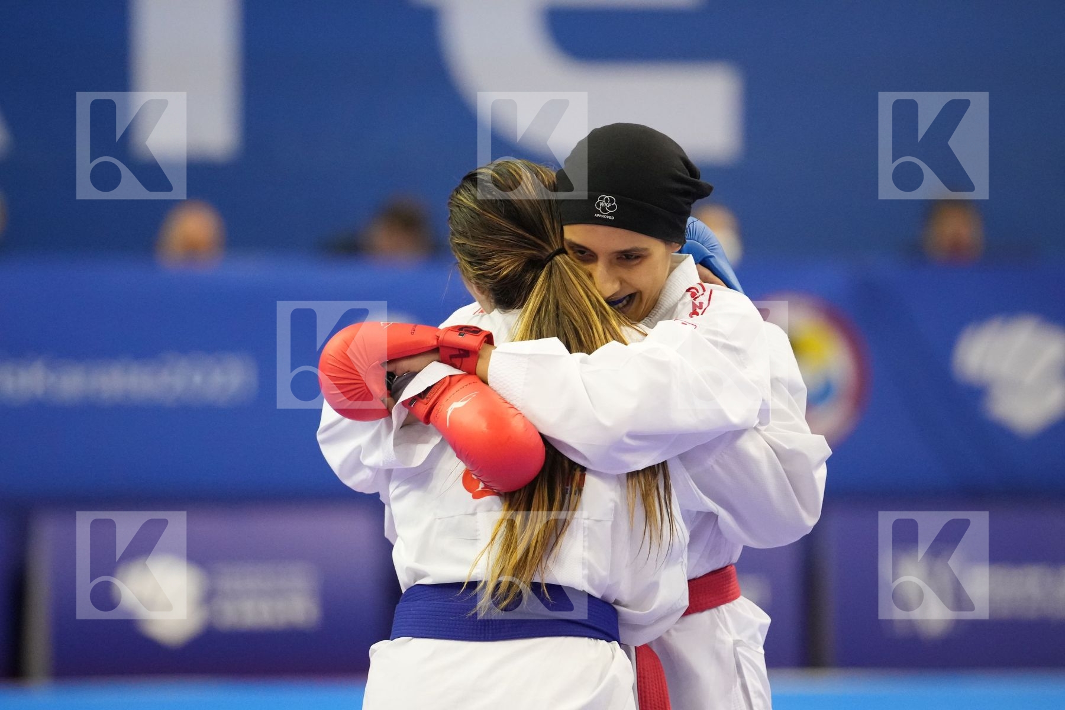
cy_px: 355
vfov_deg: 4.6
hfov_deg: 6.9
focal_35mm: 300
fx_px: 8874
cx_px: 532
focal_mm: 200
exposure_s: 1/1000
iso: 5000
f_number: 2.8
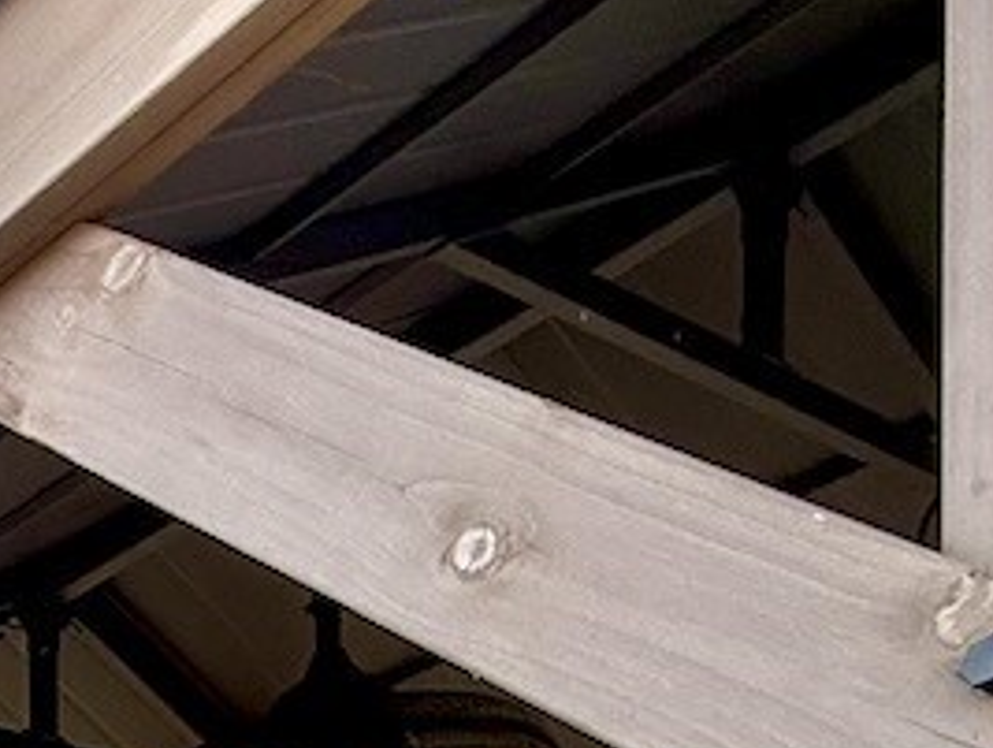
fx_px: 1925
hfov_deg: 21.1
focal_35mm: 67
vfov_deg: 15.2
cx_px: -729
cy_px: 1693
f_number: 2.2
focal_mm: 2.22
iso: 64
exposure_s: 1/197
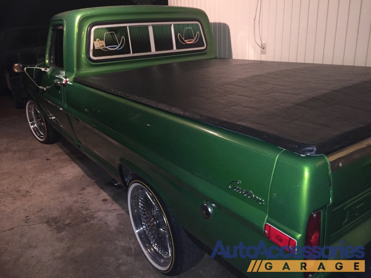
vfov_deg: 48.2
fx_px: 311
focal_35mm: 29
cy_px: 139
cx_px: 186
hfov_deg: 61.7
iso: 320
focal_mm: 4.15
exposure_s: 1/16
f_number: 2.2
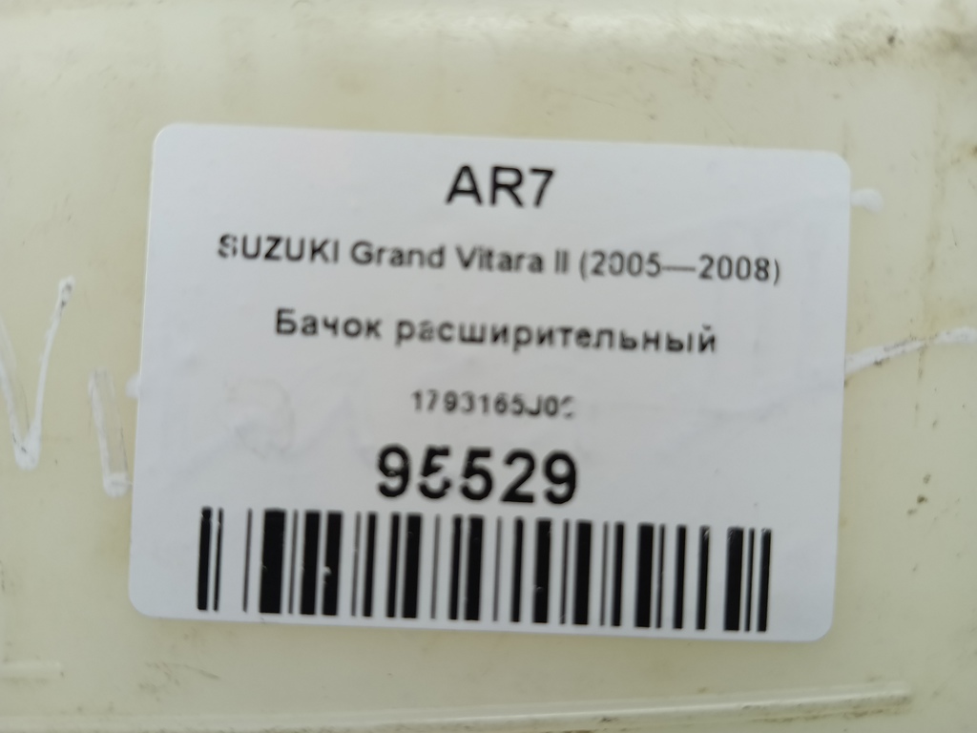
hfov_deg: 73.9
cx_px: 488
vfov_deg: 58.9
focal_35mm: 23
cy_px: 366
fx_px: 649
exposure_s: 1/50
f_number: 1.6
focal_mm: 4.11
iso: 121
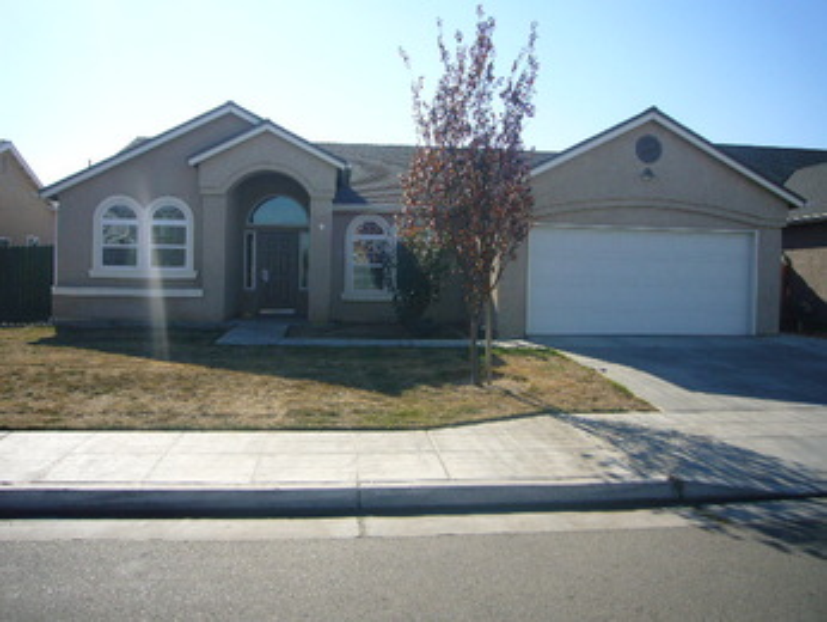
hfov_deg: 63.4
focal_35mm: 28
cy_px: 311
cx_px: 414
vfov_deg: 49.8
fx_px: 669
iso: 80
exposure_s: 1/250
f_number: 5.6
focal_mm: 4.6
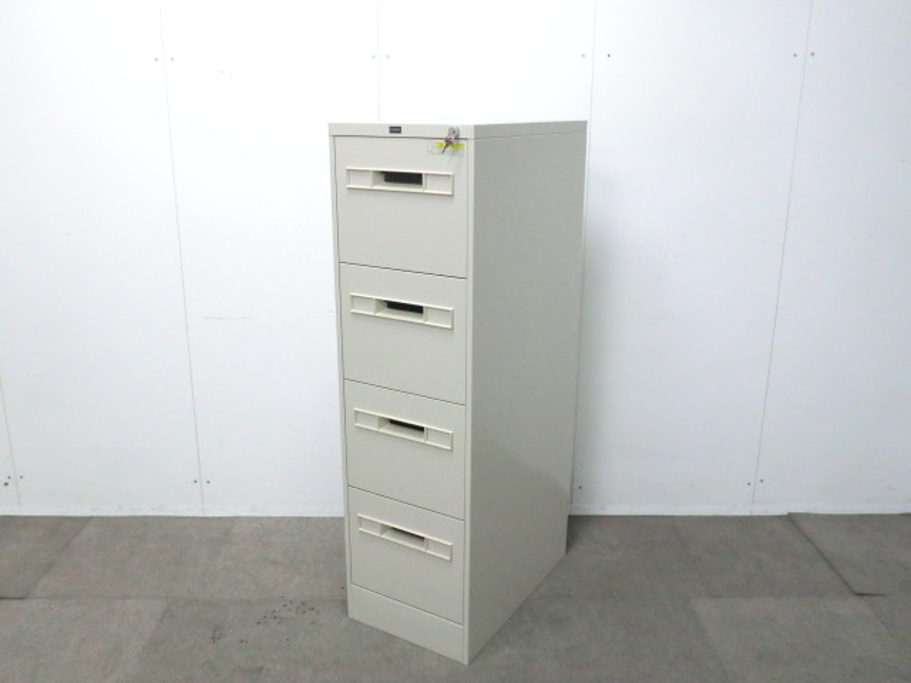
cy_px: 342
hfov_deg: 56.8
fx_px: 842
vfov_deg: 44.2
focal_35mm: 32
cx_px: 456
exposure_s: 1/60
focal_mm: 5.8
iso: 640
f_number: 3.5
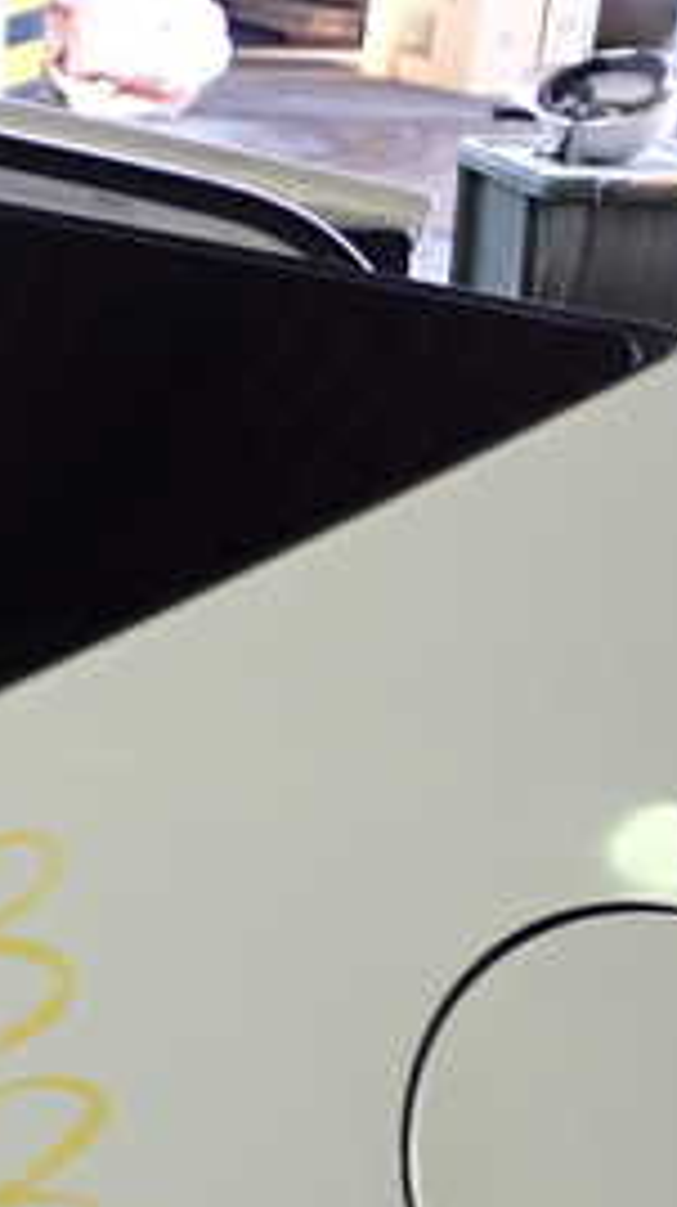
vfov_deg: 28.9
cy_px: 467
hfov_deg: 14.1
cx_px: -637
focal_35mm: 73
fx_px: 2333
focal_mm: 5.4
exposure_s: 1/60
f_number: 2.3
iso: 400
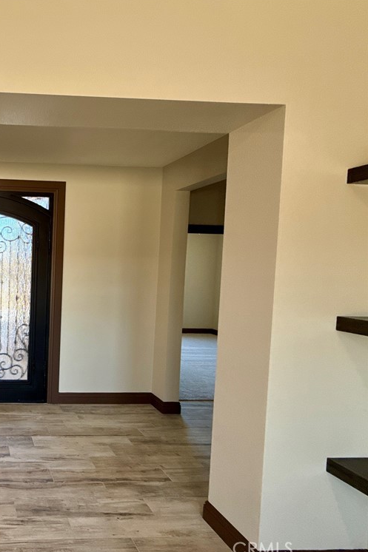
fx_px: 307
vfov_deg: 84.0
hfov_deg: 49.0
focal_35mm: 20
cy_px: 275
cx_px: -10
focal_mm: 2.22
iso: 160
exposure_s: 1/120
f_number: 2.2
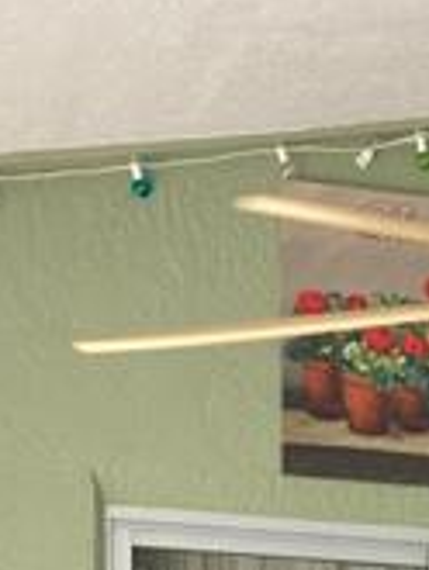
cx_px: 626
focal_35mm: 130
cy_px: 1202
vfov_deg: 12.9
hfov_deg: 11.0
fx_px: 2145
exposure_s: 1/121
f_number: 1.8
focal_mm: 3.99
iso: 40
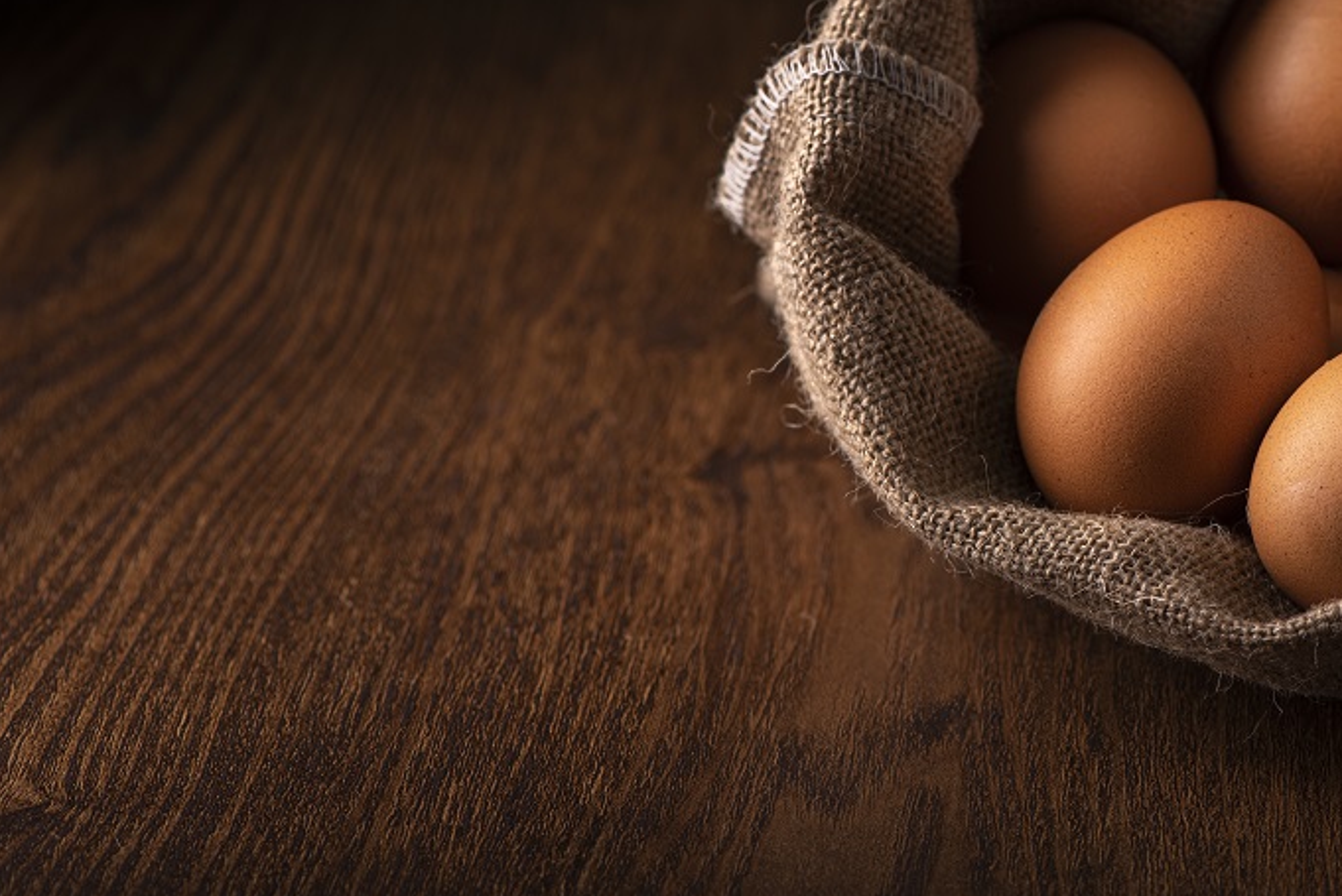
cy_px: 336
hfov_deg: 11.1
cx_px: 1169
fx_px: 6901
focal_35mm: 185
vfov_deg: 7.4
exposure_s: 1/10
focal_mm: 105
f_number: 6.3
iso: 50
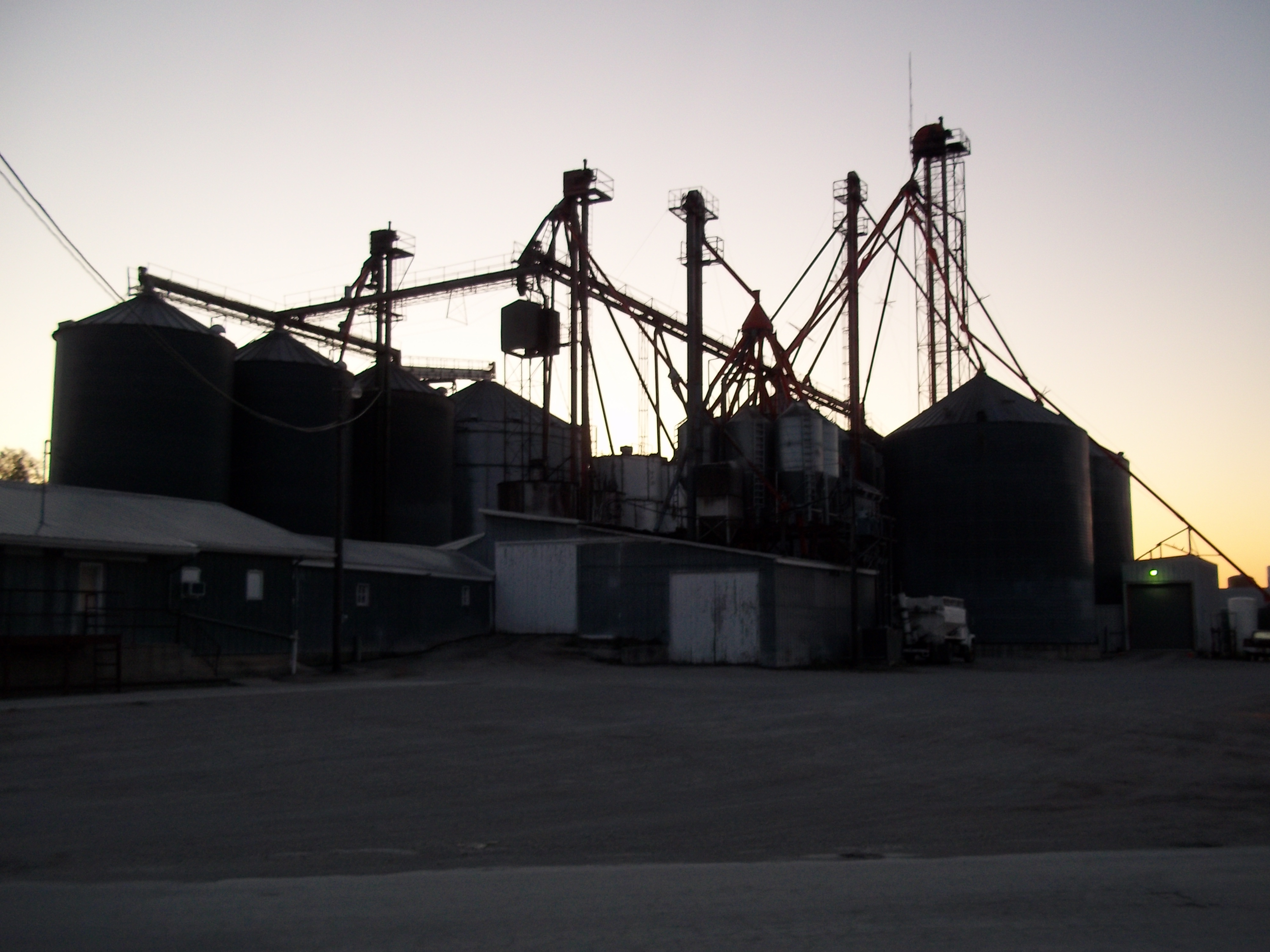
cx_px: 635
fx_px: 1321
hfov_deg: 51.4
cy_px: 476
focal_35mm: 36
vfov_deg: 39.7
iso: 80
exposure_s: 1/50
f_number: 3.1
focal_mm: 6.5
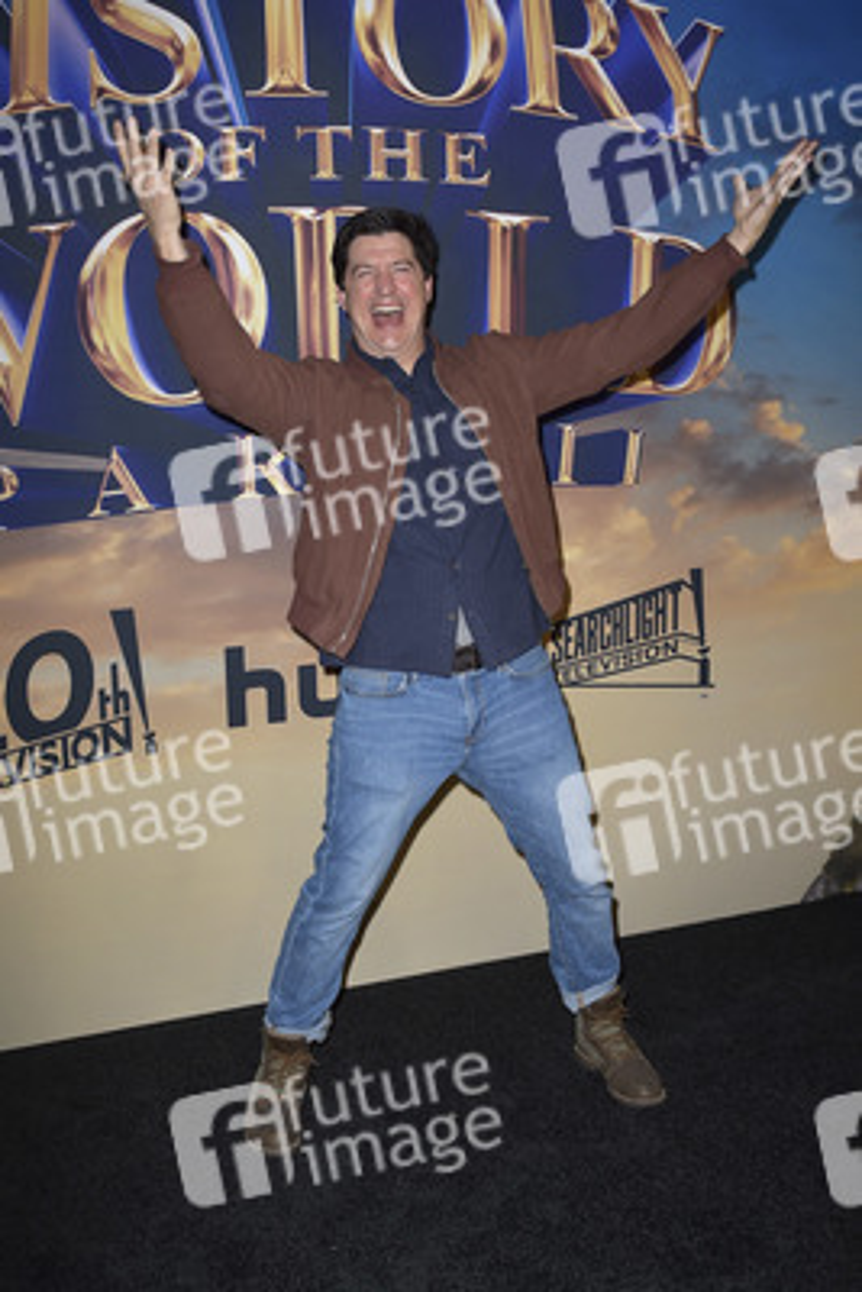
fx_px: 1220
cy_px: 646
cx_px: 431
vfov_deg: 55.8
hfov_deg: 38.9
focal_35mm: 34
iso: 320
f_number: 6.3
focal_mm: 34
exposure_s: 1/250
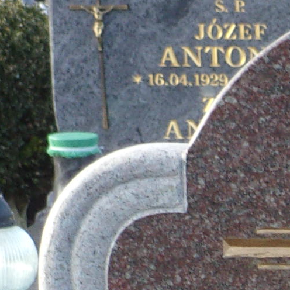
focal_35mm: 360
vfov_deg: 4.8
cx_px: 700
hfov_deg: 4.7
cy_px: 511
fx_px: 3412
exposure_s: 1/56
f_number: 5.4
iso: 80
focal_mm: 14
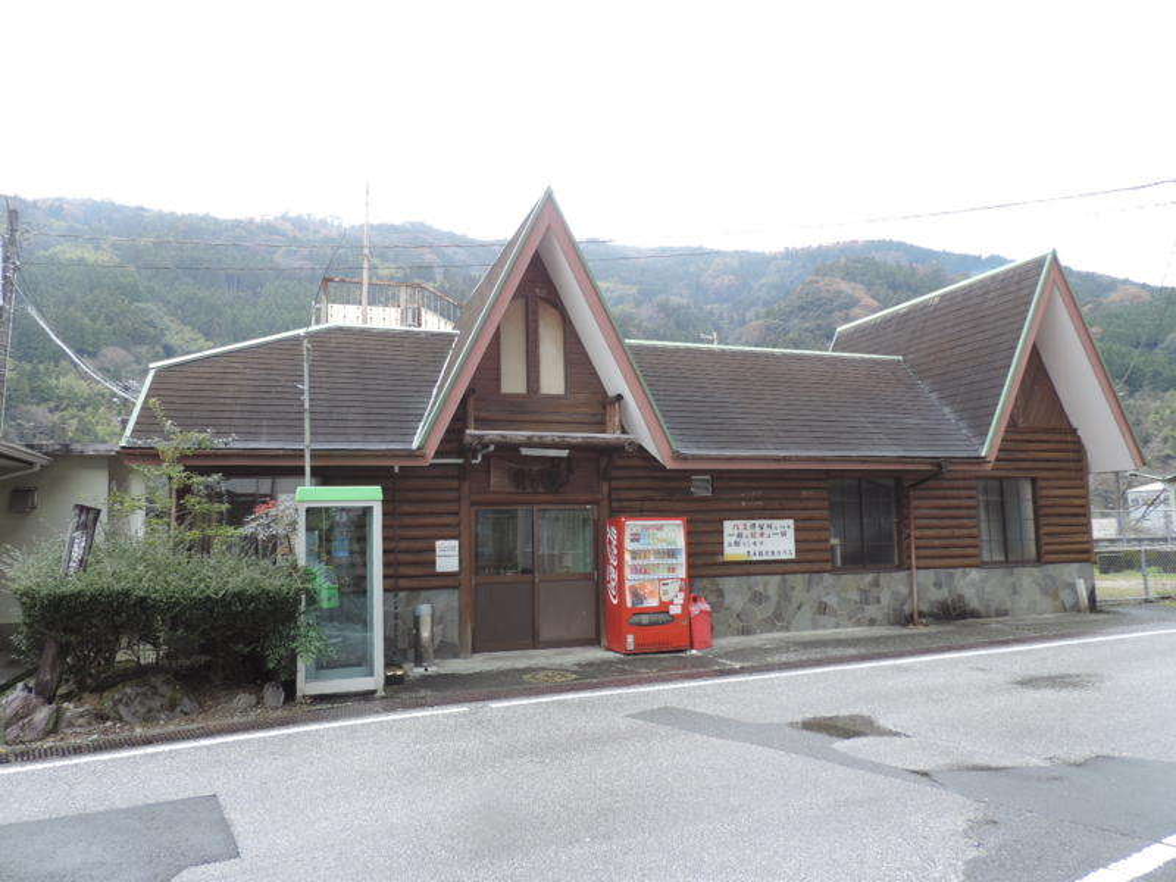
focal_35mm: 24
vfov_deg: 56.8
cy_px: 441
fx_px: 815
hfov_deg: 71.6
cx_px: 588
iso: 80
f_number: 3
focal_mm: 4.3
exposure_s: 1/50
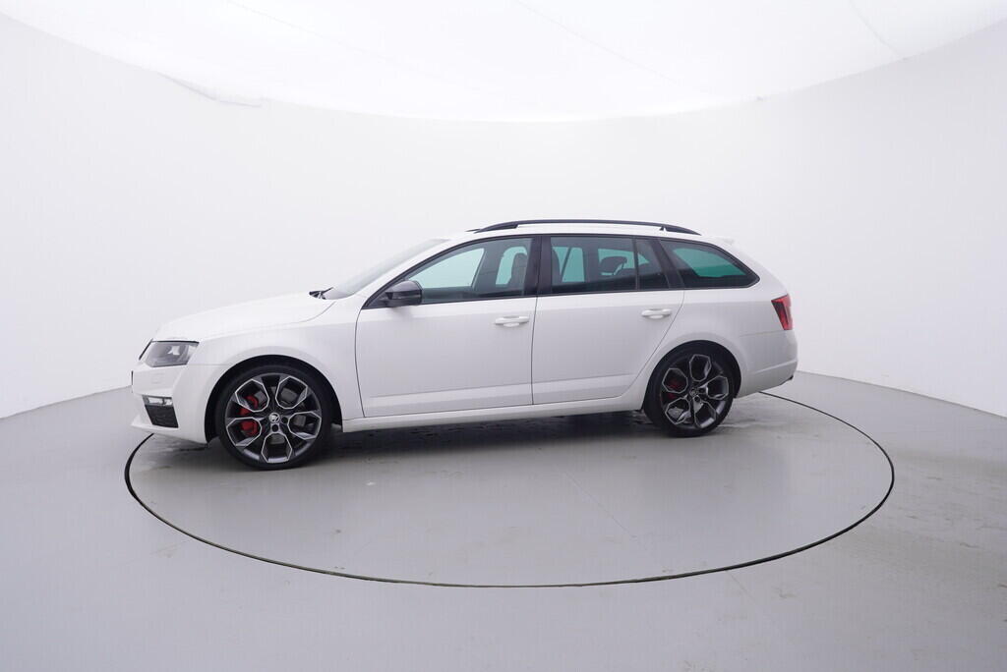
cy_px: 336
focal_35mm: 22
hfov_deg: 77.3
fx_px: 630
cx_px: 504
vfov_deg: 56.2
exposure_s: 1/80
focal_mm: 15
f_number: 5
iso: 200
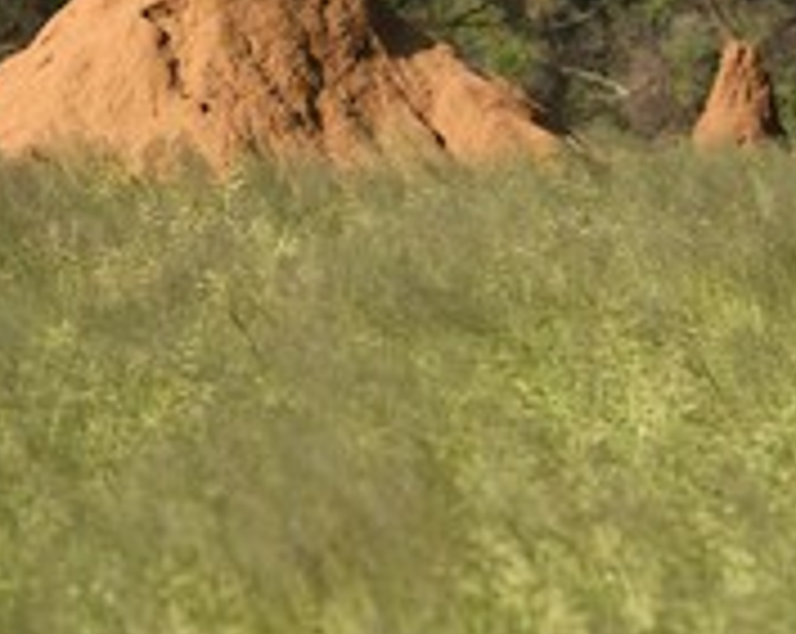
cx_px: 310
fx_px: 10490
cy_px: 40
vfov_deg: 3.5
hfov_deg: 4.3
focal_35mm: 446
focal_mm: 200
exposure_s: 1/320
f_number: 9
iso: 200
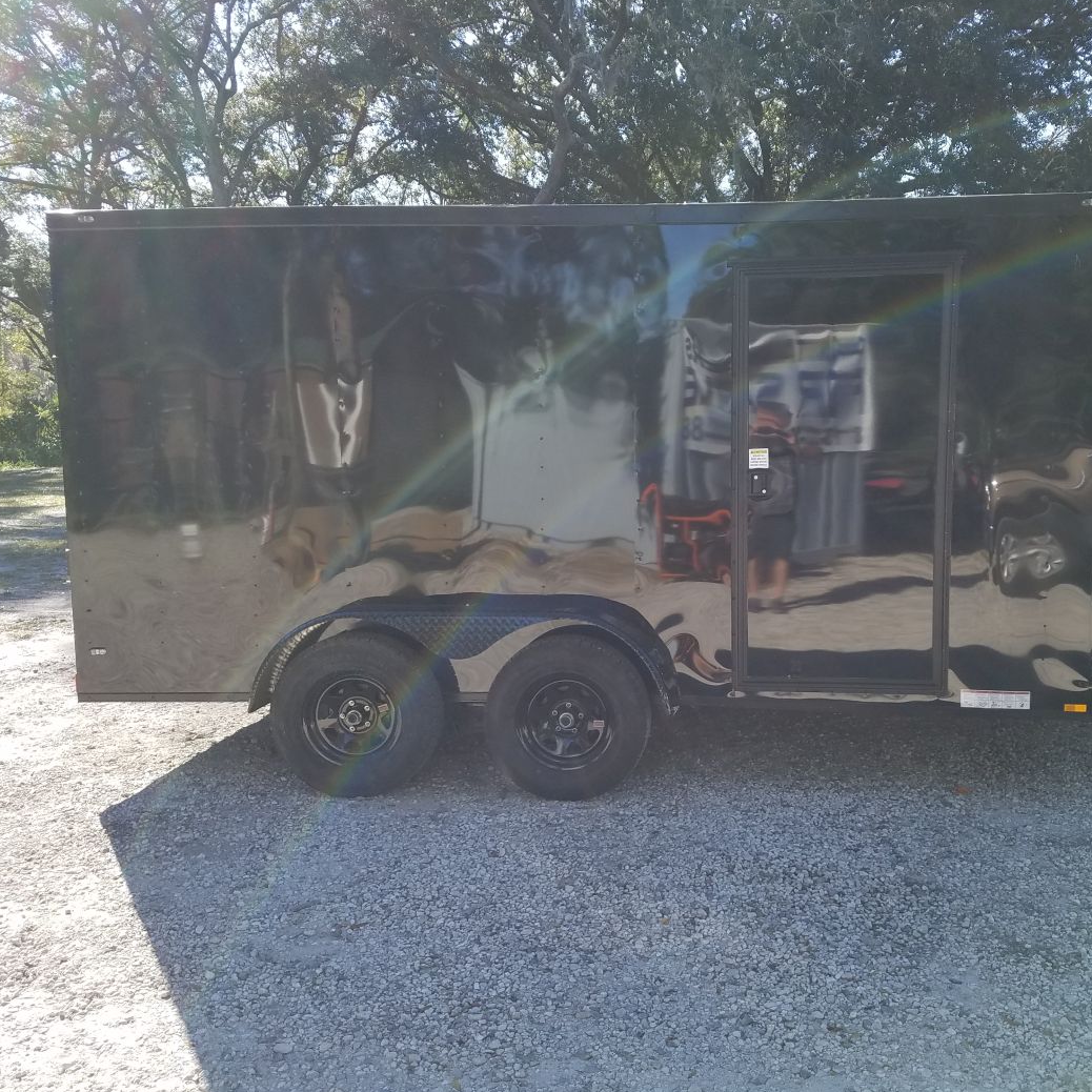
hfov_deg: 52.0
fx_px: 1106
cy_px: 545
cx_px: 686
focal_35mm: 31
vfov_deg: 52.5
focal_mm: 4.2
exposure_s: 1/690
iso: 50
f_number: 1.7
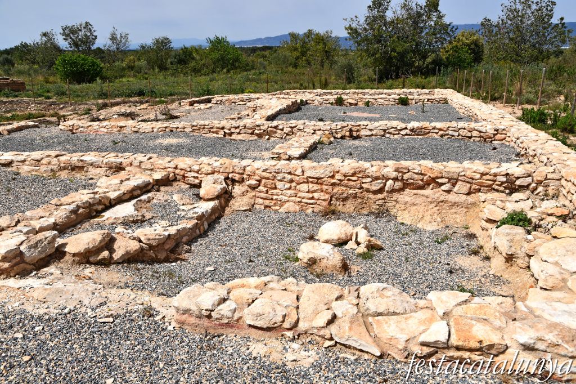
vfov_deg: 39.9
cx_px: 288
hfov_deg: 57.2
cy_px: 192
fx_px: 528
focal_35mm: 33
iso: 100
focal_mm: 22
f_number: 10
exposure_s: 1/400
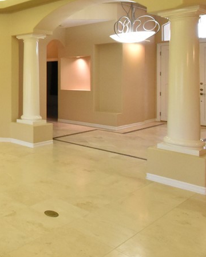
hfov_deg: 33.0
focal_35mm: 34
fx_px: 259
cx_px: -57
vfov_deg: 51.5
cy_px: 78
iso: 4000
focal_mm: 10
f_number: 18
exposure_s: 1/15
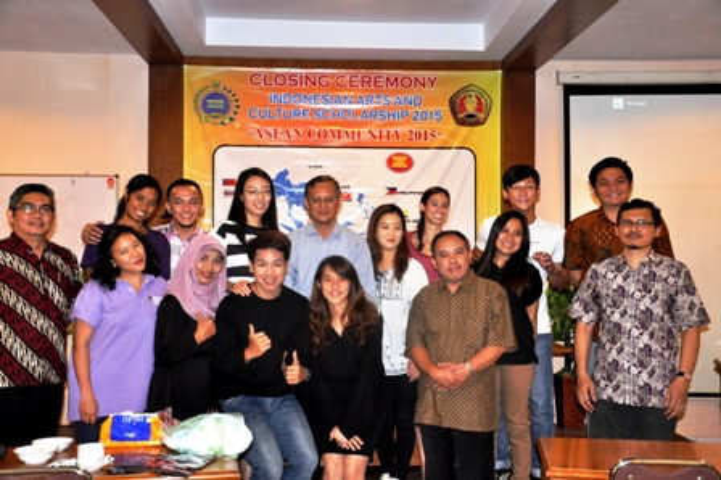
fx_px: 961
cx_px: 360
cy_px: 240
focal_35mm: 48
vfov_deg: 28.0
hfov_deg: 41.1
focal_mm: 32
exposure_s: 1/60
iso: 1600
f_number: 5
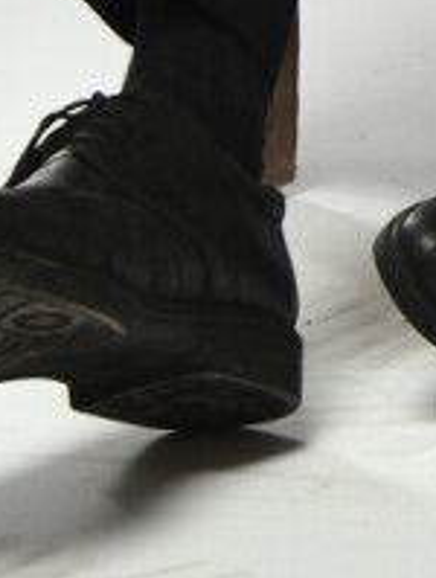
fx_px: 4068
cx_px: 820
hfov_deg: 6.0
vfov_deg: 7.6
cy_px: -837
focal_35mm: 243
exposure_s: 1/125
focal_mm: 42
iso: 400
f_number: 5.6
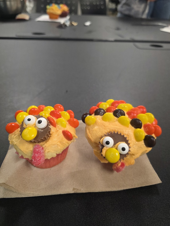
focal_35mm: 23
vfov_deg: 73.9
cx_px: 85
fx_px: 151
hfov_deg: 58.9
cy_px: 113
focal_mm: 6.3
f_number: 1.7
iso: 250
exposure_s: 1/120
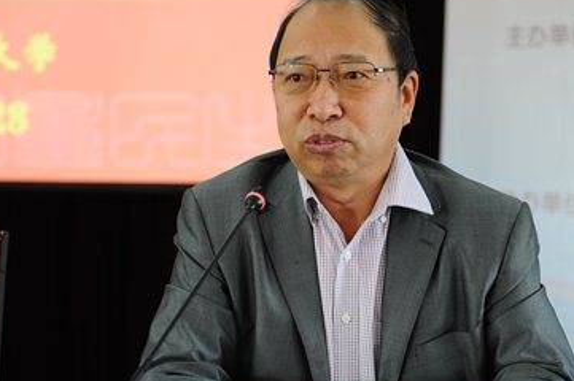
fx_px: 1752
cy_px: 225
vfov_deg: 12.4
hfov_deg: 18.6
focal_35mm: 110
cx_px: 339
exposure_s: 1/160
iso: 1250
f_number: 2.8
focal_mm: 62
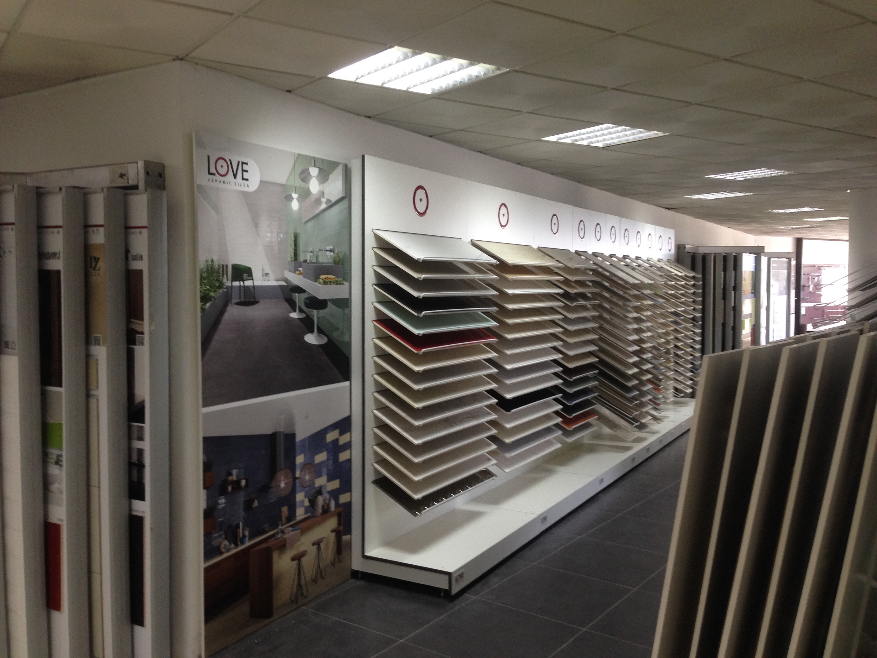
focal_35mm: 33
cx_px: 438
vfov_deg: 42.9
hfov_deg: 55.4
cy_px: 329
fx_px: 836
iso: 100
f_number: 2.4
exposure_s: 1/20
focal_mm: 4.12
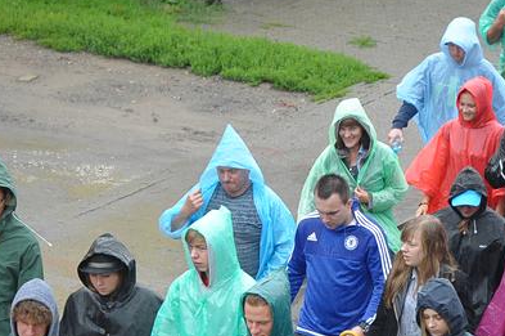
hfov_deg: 9.1
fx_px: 3180
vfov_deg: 6.0
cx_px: 306
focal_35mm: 227
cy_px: 347
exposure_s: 1/160
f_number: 4.5
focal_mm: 70
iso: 800
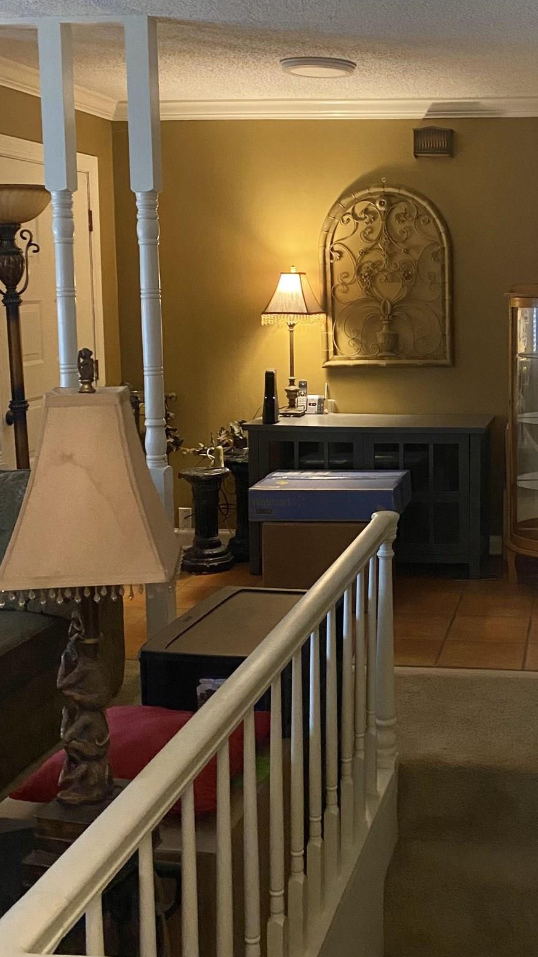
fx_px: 1065
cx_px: 486
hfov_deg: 27.3
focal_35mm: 42
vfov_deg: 48.2
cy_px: 403
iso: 640
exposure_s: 1/30
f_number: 1.8
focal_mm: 4.25
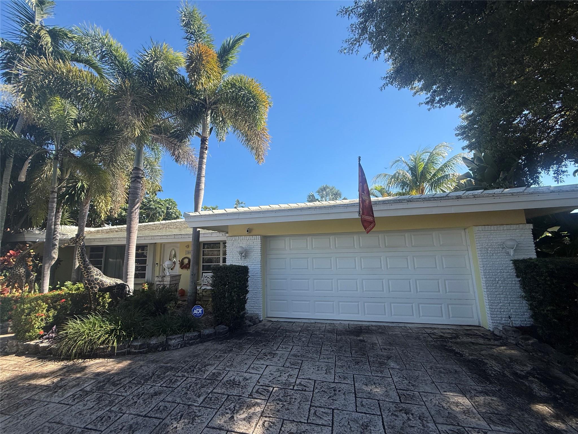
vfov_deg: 85.7
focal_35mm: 14
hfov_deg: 102.1
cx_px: 289
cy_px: 217
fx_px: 234
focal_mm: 2.22
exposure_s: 1/1211
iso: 50
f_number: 2.2
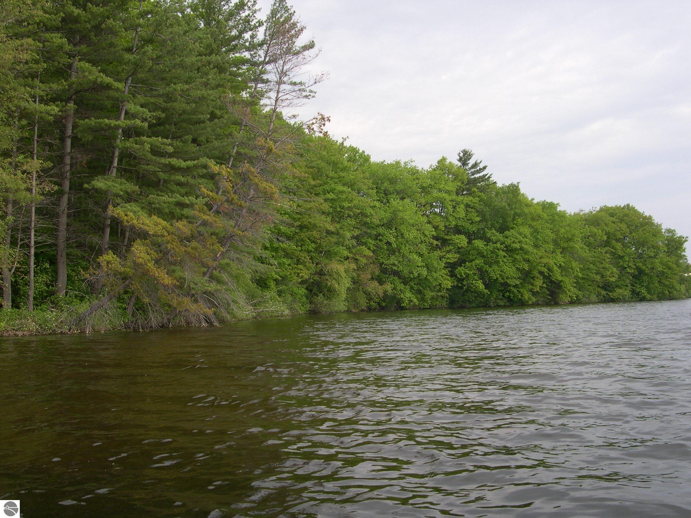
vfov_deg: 37.7
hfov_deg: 49.0
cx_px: 346
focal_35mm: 38
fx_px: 759
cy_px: 259
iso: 100
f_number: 7.6
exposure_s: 1/98.2
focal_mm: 8
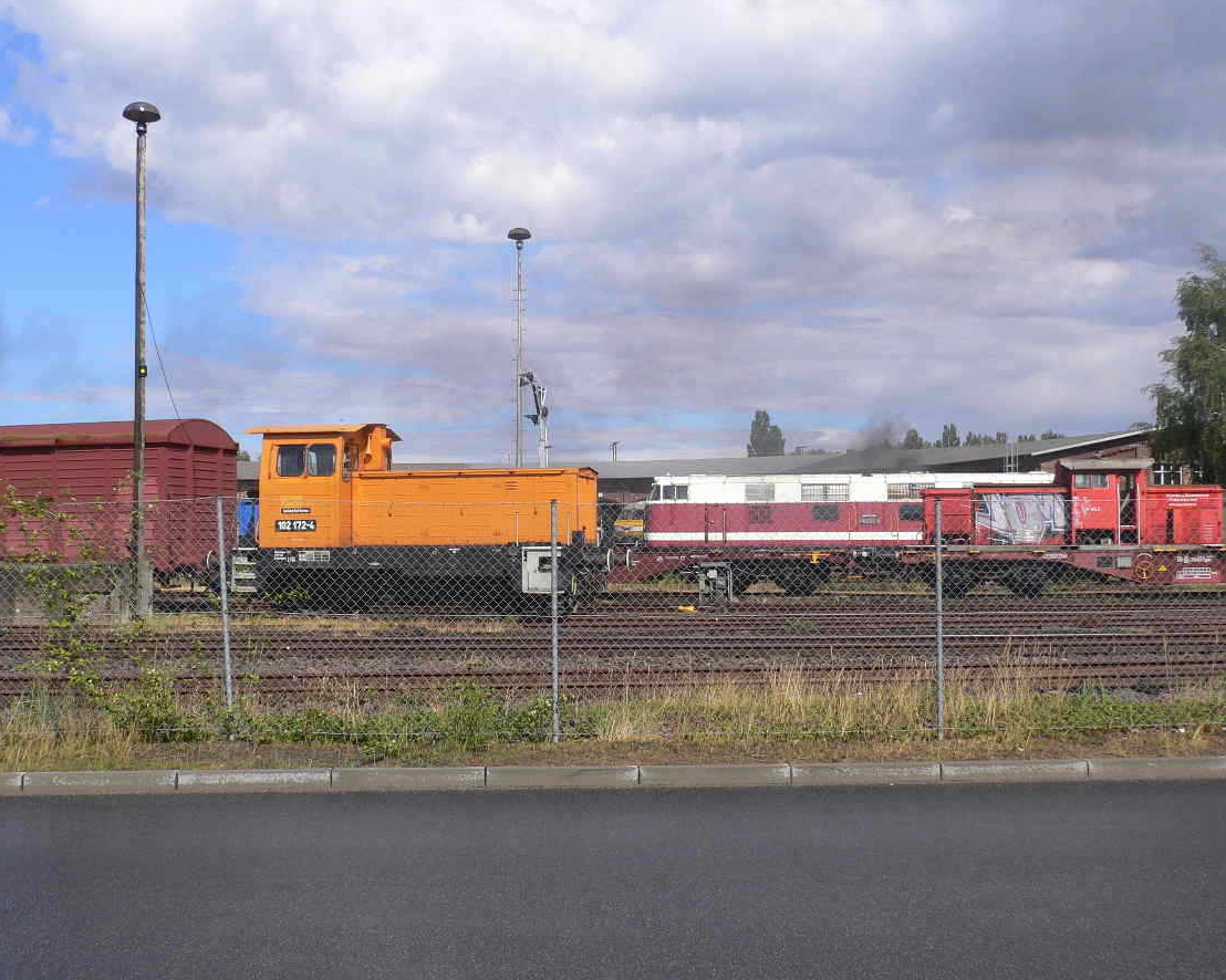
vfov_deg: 40.1
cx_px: 599
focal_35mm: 37
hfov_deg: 49.1
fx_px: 1342
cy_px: 487
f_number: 5.6
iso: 100
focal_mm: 5.8
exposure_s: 1/500
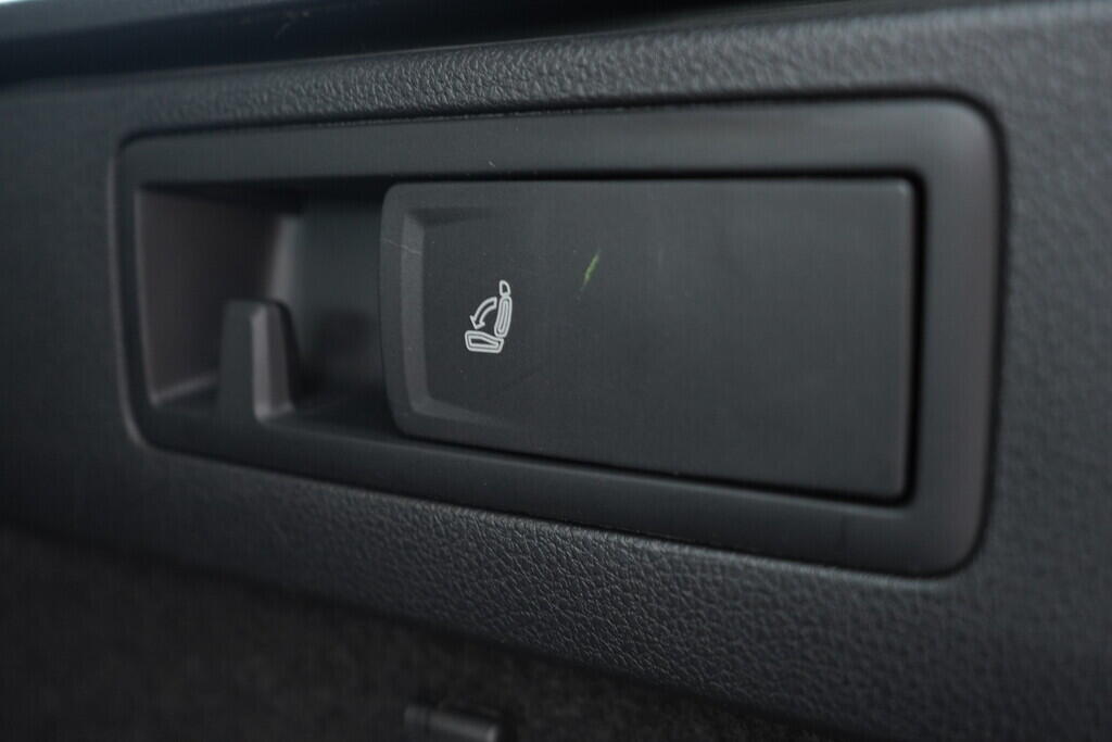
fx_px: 1112
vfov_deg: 36.9
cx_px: 556
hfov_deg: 53.1
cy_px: 371
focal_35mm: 36
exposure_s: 1/40
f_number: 2.8
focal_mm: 24
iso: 640
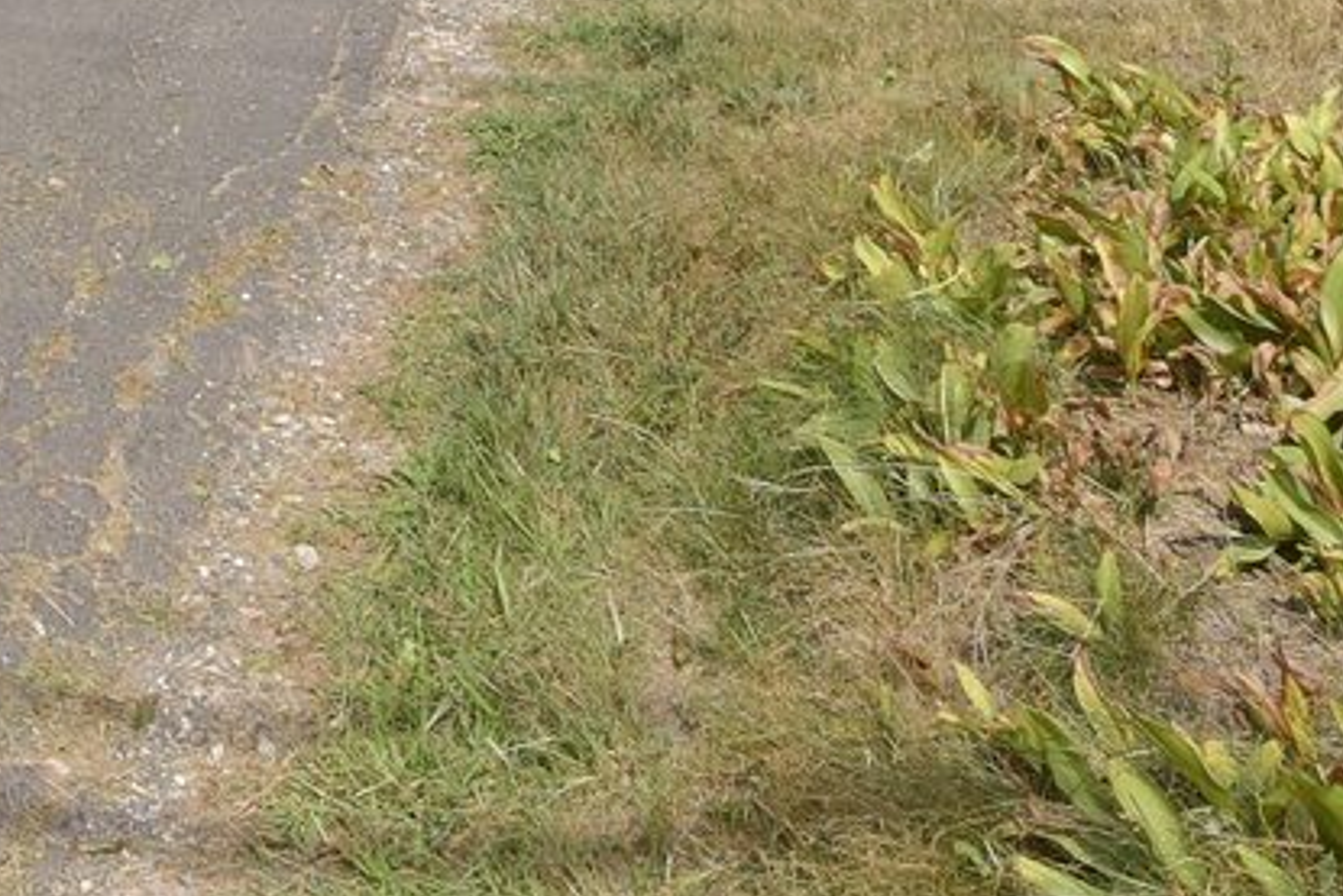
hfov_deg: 28.9
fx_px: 2015
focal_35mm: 54
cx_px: -466
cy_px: -773
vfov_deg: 18.6
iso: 500
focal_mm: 14
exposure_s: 1/200
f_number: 22
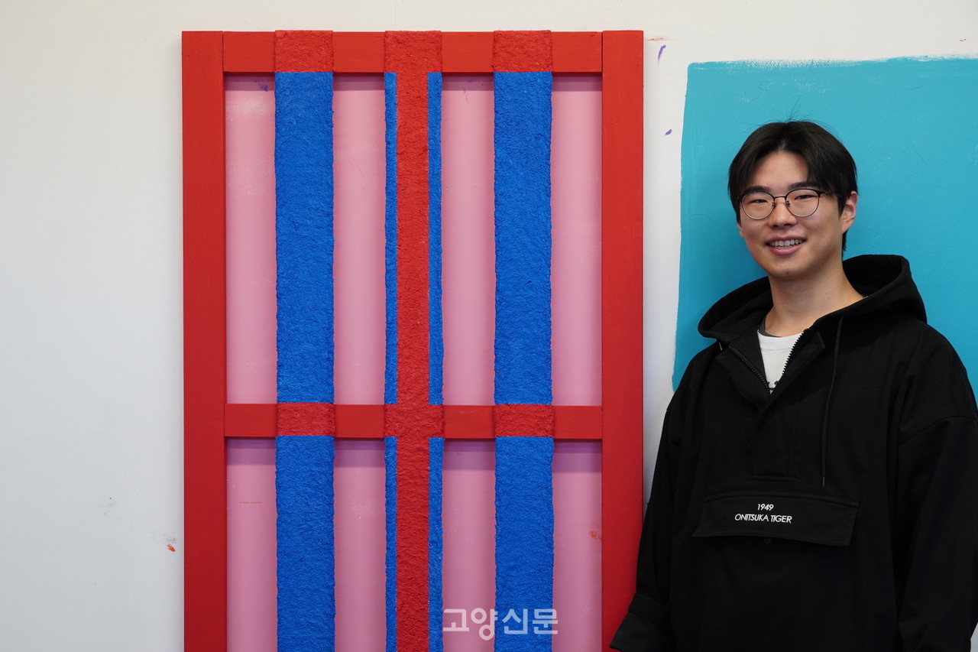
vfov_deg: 24.4
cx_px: 489
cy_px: 326
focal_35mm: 56
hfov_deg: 35.9
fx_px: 1507
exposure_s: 1/60
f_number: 7.1
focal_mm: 37
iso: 640
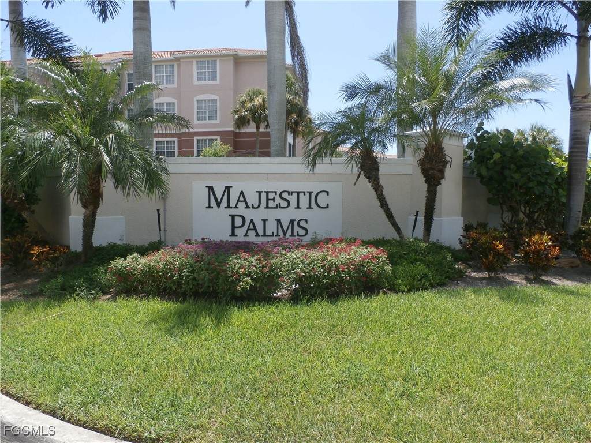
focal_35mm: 25
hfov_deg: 69.4
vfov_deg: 54.9
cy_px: 222
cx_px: 296
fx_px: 427
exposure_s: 1/800
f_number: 3
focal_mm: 4.5
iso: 100
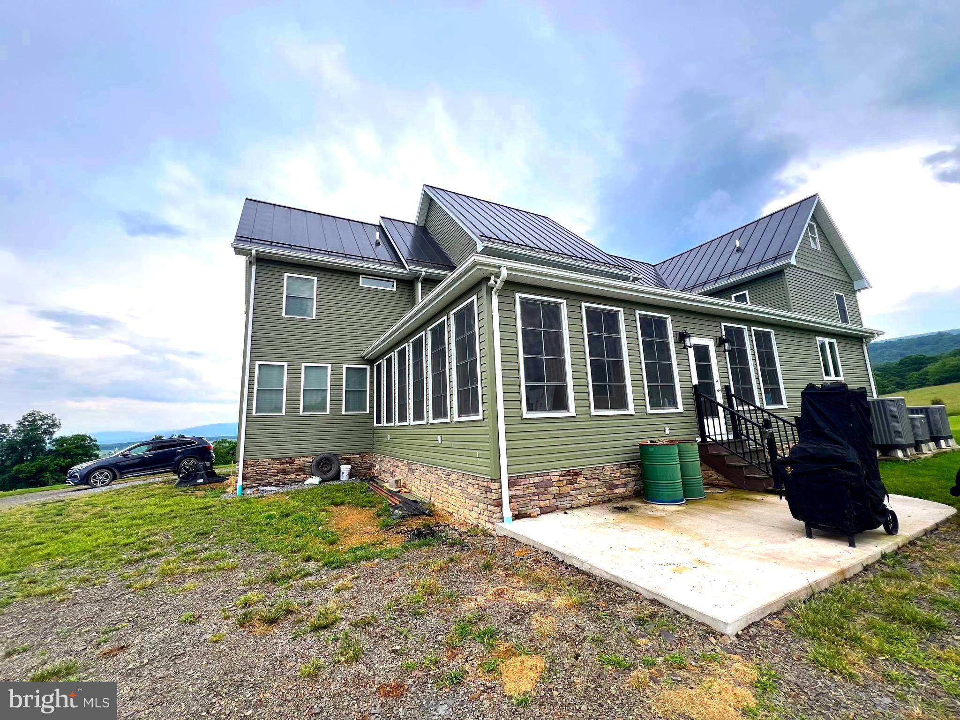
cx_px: 480
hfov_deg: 106.2
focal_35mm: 13
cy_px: 360
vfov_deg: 89.9
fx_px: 361
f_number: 1.8
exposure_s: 1/501
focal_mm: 1.57
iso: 32
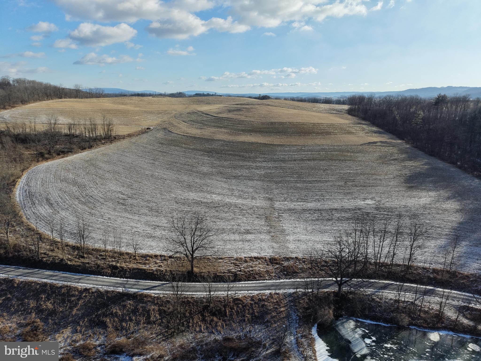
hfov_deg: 71.6
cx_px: 240
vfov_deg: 56.8
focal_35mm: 24
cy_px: 180
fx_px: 333
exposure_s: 1/6400
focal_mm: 8.67
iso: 400
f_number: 1.8
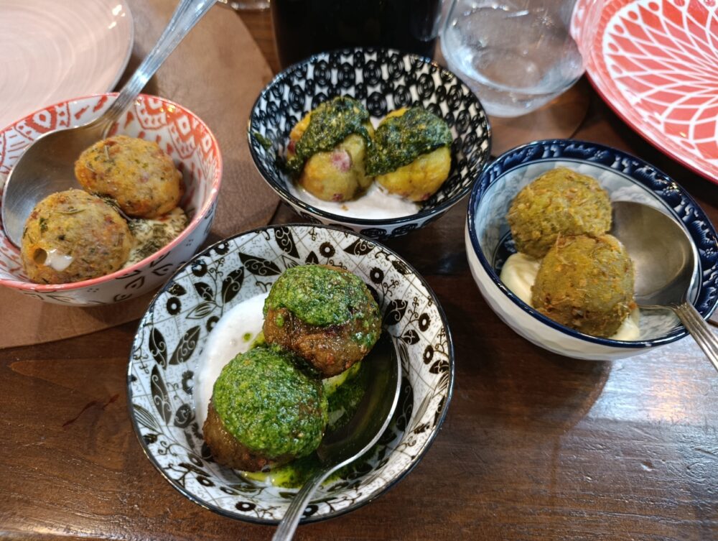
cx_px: 359
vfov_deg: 59.0
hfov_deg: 73.8
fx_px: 478
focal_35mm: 23
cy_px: 270
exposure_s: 1/25
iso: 1341
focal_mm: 6.11
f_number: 1.65
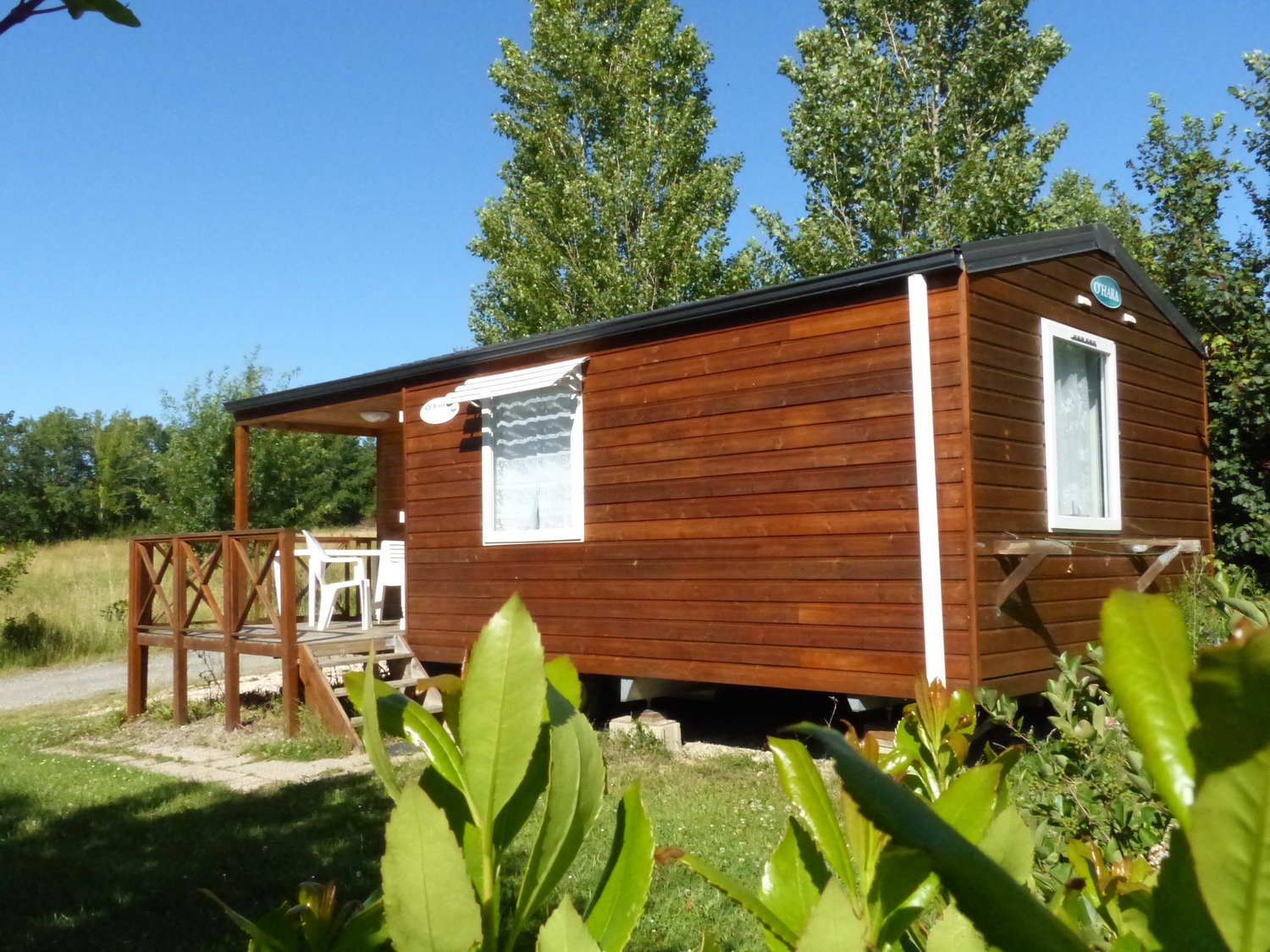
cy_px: 476
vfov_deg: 45.4
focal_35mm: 31
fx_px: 1137
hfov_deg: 58.4
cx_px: 635
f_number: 8
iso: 1000
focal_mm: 5.6
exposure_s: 1/2000
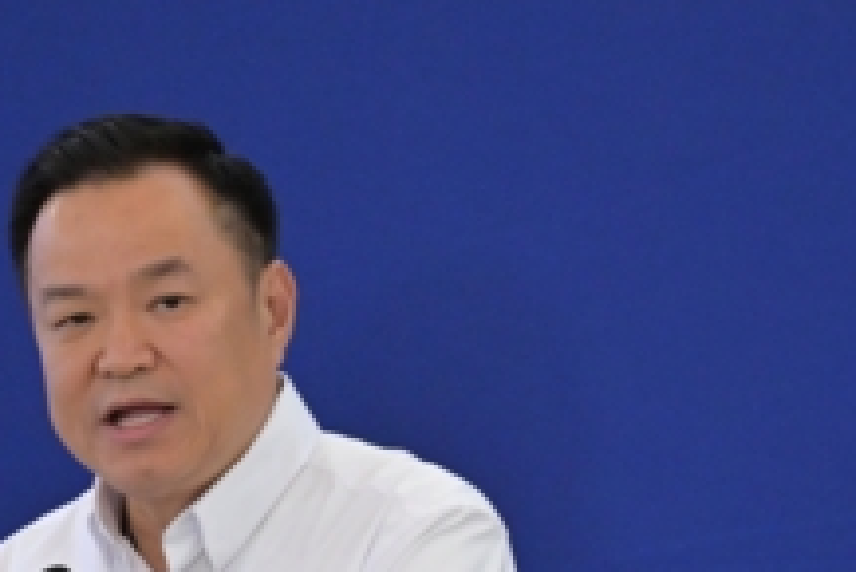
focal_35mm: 590
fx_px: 14038
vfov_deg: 2.3
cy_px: 499
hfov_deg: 3.5
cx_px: 619
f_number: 2.8
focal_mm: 200
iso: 2500
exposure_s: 1/200
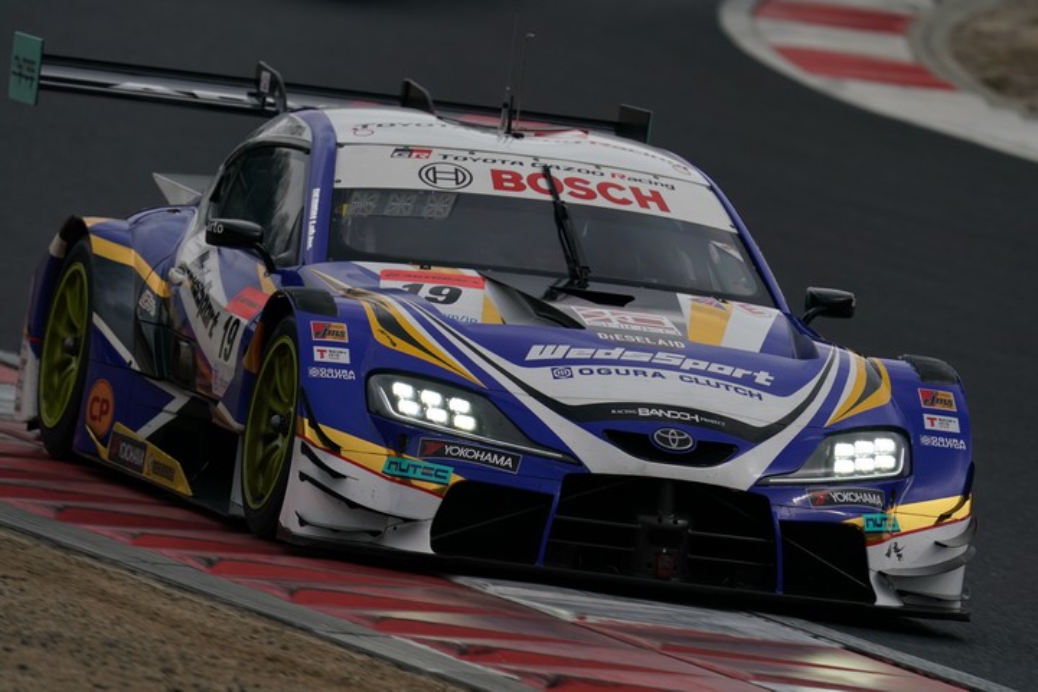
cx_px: 519
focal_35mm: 600
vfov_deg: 2.3
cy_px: 346
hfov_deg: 3.4
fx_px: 17299
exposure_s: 1/640
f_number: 8
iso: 320
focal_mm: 600
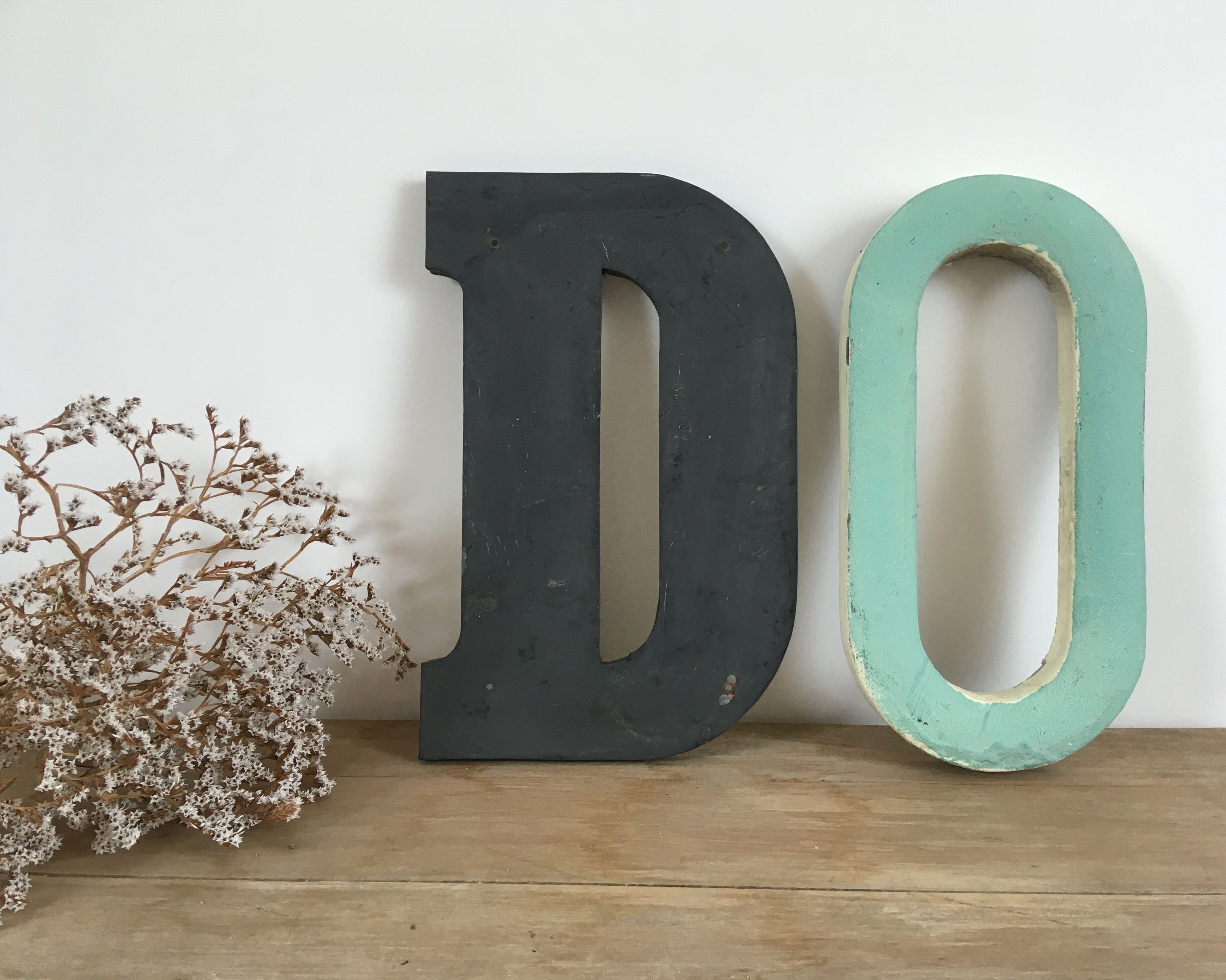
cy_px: 487
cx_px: 667
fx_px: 1125
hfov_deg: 57.1
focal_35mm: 31
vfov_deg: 47.1
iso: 32
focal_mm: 4.15
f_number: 2.2
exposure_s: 1/33
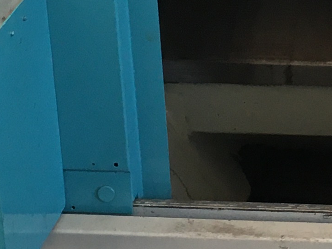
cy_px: -53
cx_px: 370
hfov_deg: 12.0
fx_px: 1553
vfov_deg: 9.0
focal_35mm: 162
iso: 80
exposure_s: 1/33
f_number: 2.2
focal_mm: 4.15
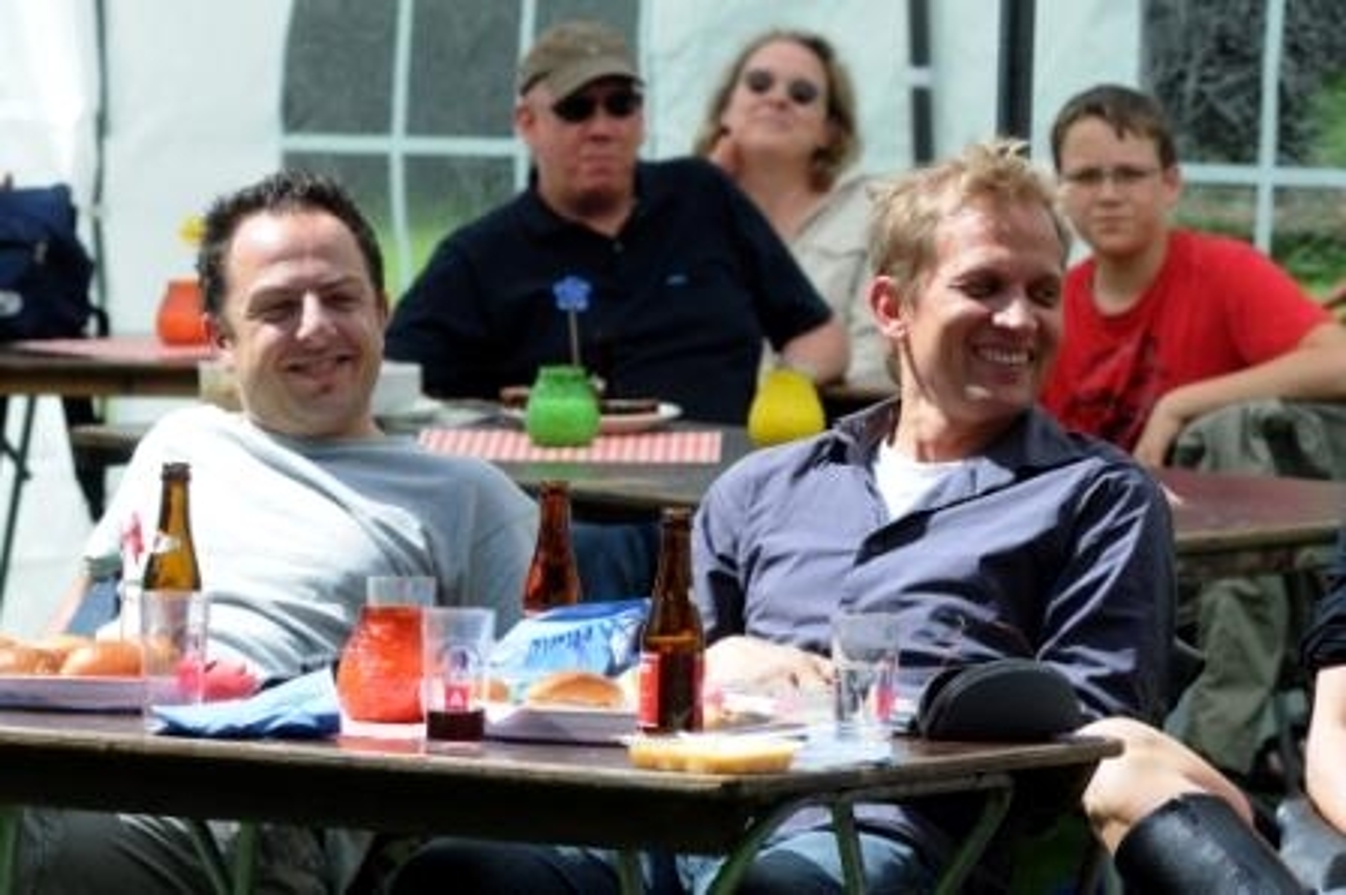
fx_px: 8126
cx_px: 673
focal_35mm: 218
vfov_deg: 6.3
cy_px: 448
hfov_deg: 9.5
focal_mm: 145
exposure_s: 1/500
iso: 400
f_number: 8
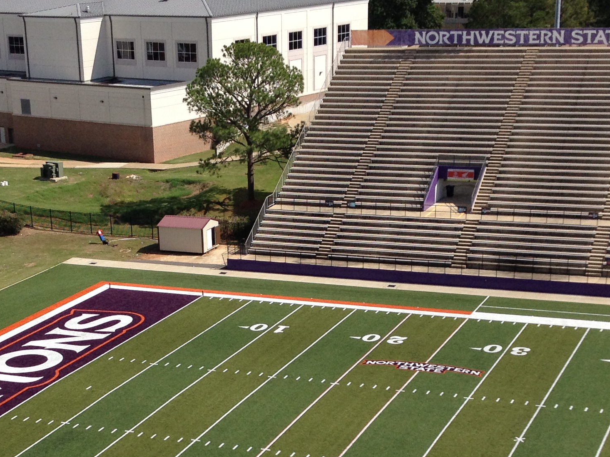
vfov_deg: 18.5
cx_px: 238
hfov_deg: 25.0
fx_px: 1374
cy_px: 422
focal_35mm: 78
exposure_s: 1/2404
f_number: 2.4
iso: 50
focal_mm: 4.28
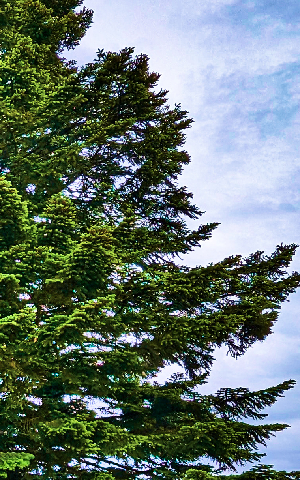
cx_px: -128
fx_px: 746
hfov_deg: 20.1
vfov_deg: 34.2
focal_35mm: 57
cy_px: 410
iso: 50
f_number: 2.2
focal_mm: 2.35
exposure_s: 1/508
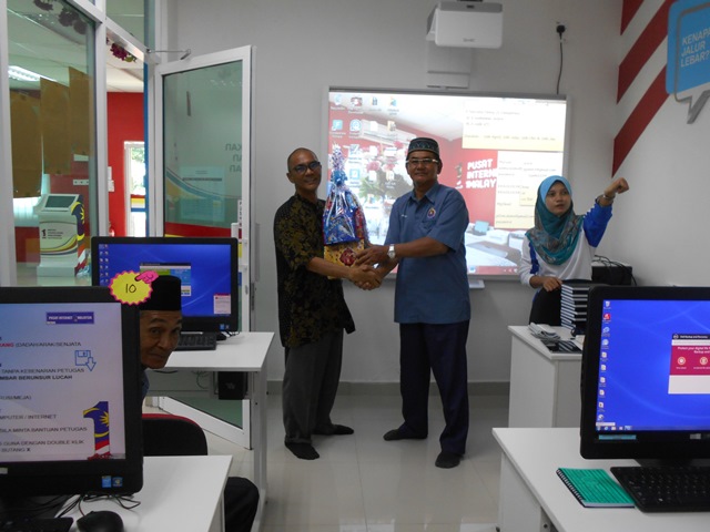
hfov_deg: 60.0
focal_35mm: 30
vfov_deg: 46.8
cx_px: 355
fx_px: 615
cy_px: 266
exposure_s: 1/30
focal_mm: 5.1
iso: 220
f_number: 3.4
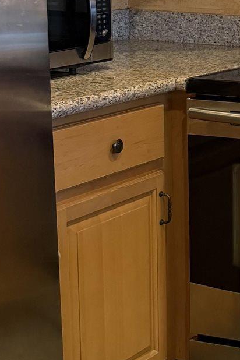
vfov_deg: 21.6
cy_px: 67
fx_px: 930
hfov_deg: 12.7
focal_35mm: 93
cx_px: 495
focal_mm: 6.76
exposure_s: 1/60
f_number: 1.78
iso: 160
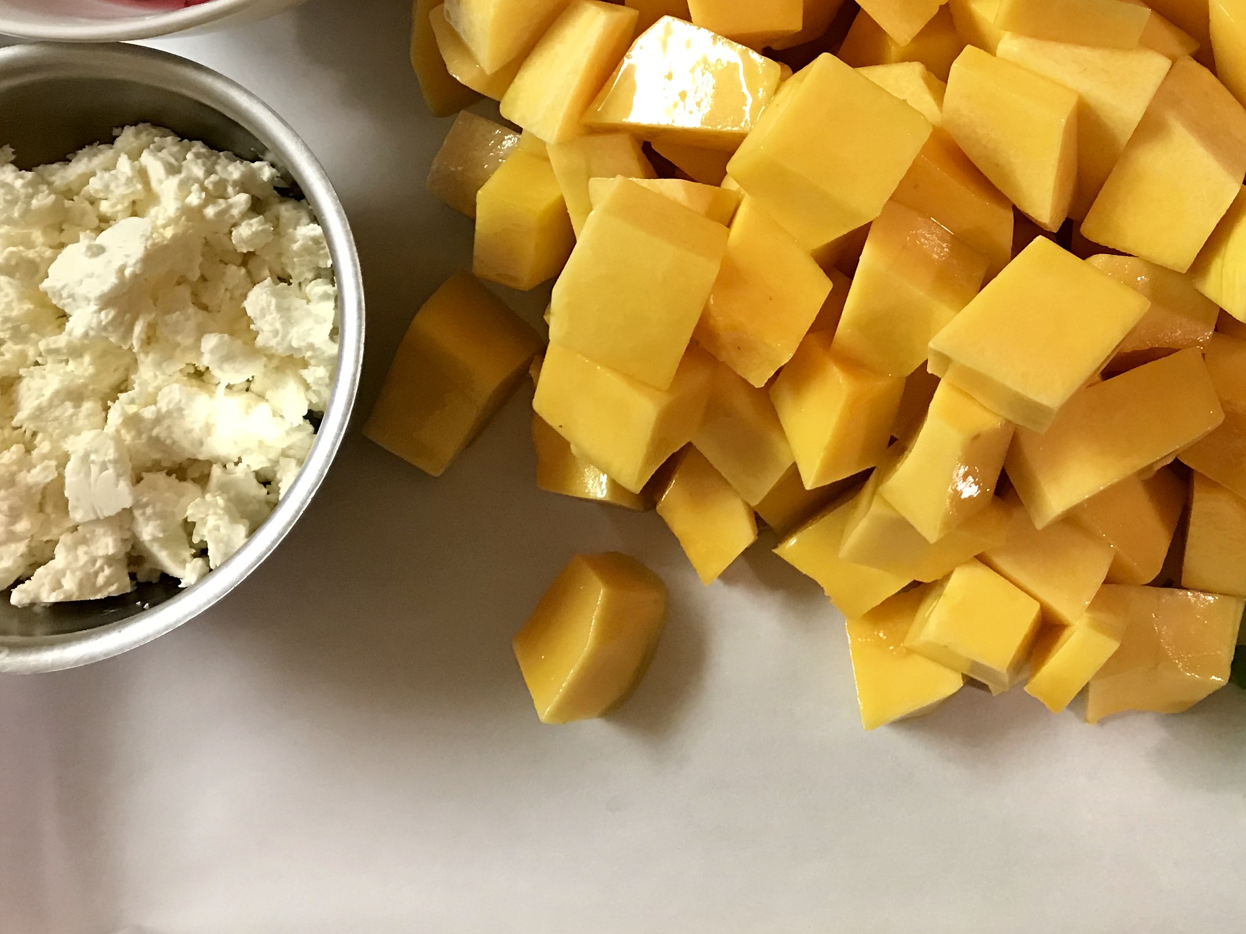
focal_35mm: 45
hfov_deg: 40.4
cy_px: 199
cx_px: 997
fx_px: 1620
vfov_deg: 31.4
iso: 64
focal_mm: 3.99
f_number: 1.8
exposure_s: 1/15
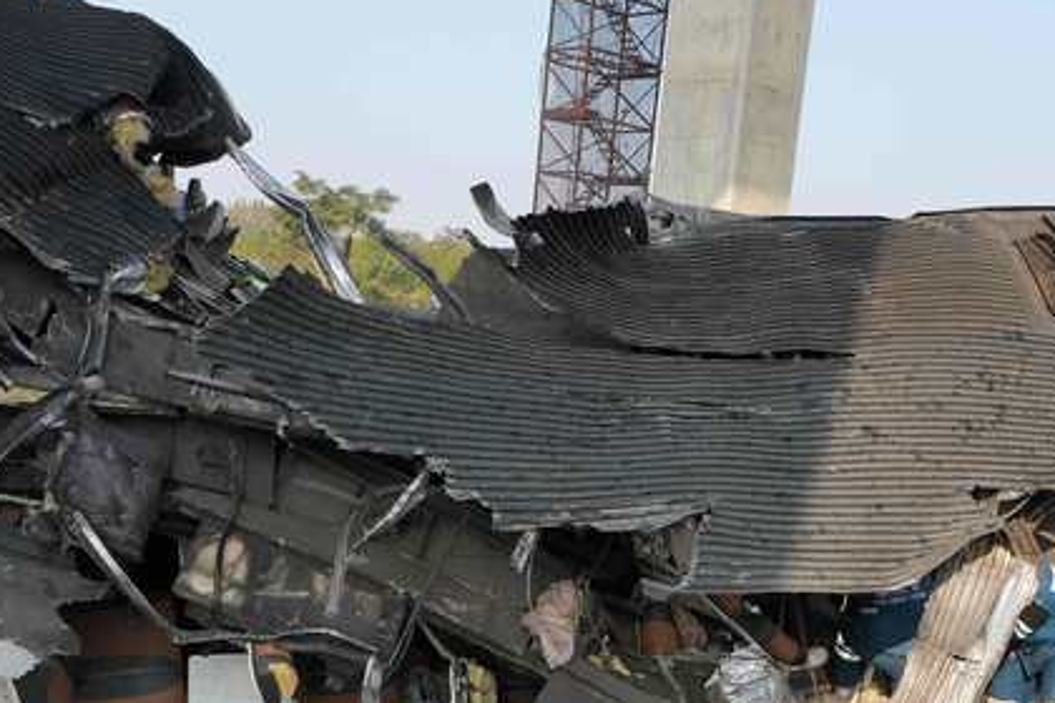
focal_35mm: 39
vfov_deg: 33.0
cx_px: 470
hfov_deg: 49.5
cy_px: 589
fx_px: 1143
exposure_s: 1/500
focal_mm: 16
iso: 500
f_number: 8
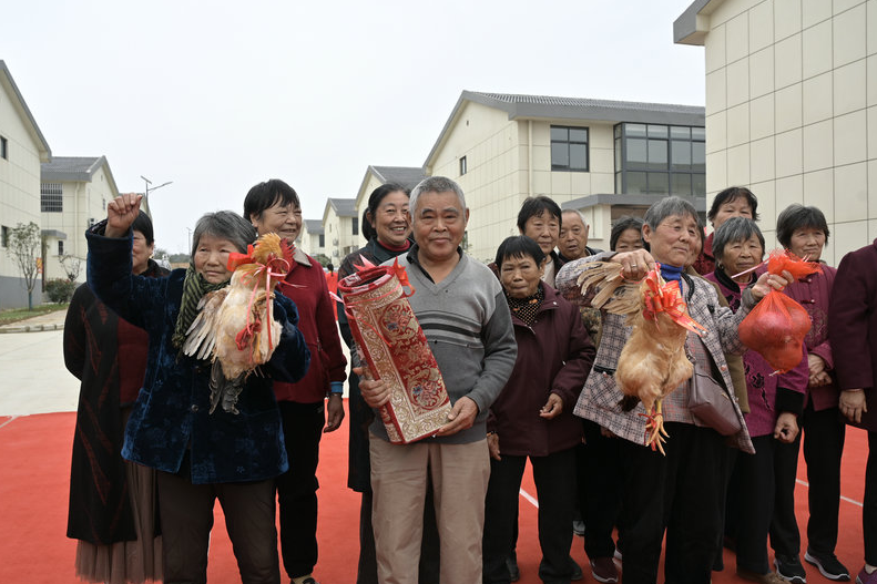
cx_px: 421
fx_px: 719
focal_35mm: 30
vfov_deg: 44.2
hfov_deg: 62.7
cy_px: 293
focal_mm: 27.5
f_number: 6.3
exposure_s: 1/200
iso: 125
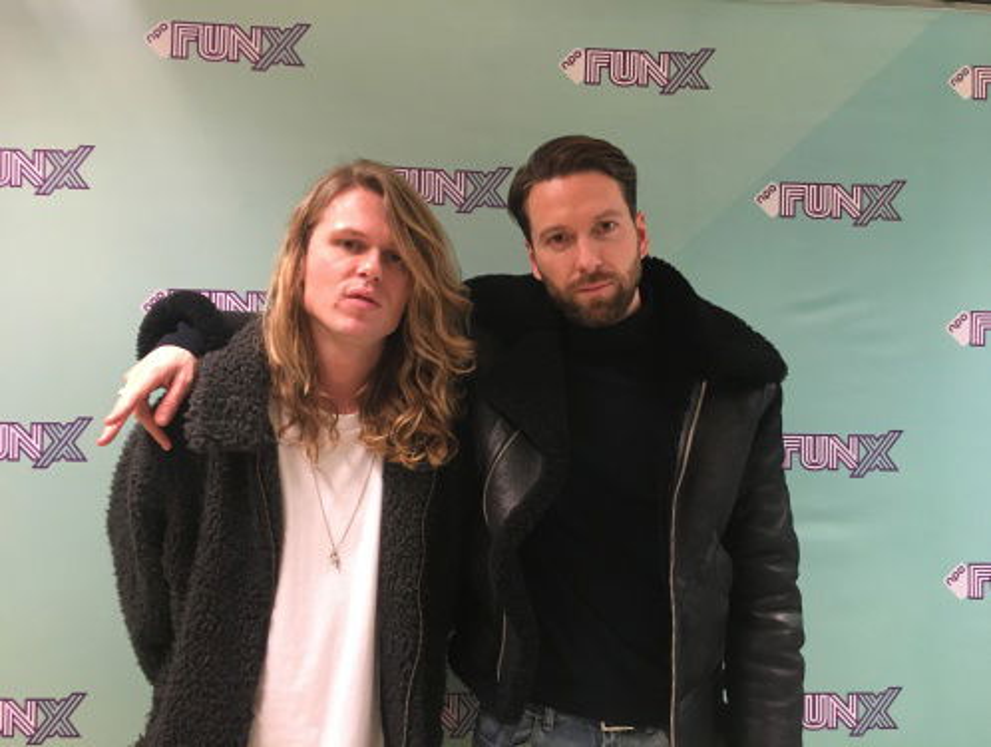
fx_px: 831
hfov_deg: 61.6
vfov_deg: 48.3
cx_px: 496
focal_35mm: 29
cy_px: 374
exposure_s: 1/33
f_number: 2.2
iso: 160
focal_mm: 4.15
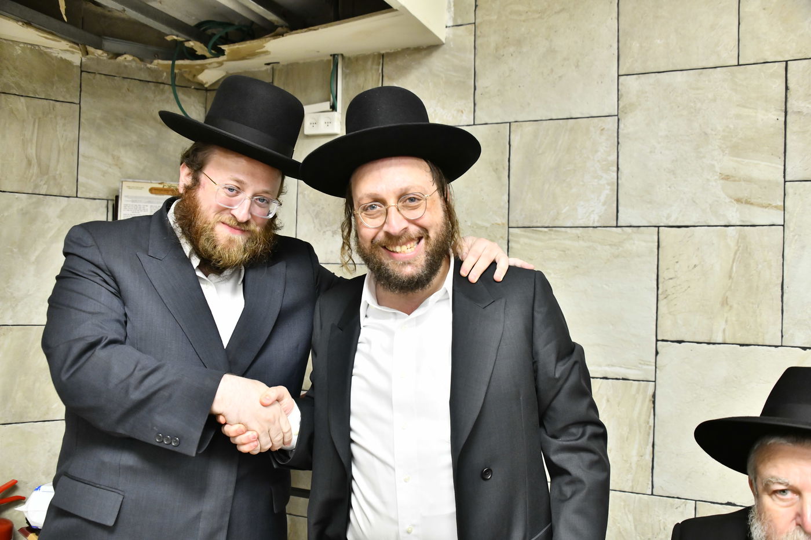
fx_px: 721
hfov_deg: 58.7
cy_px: 270
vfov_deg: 41.1
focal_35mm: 32
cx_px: 406
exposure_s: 1/200
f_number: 5.6
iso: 2500
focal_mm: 32
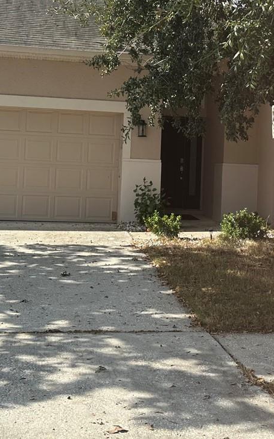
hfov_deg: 23.1
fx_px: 669
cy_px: 138
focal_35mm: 56
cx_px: 144
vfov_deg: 35.8
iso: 80
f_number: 1.78
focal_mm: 6.86
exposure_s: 1/2591
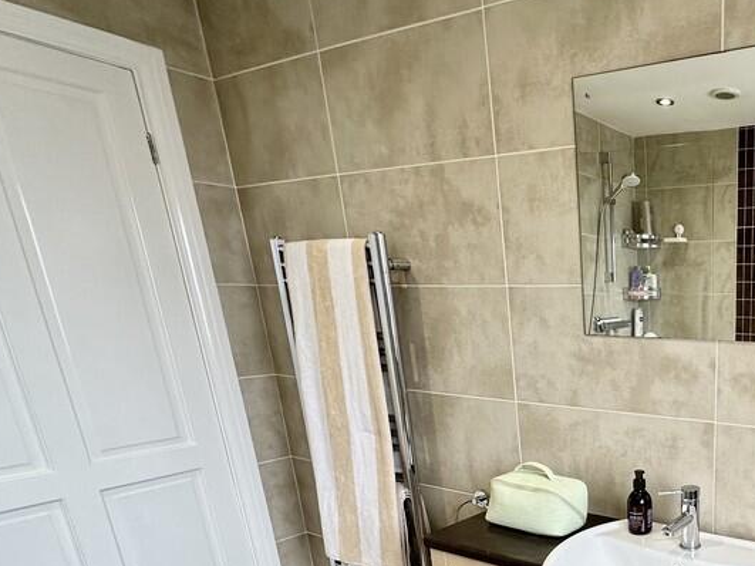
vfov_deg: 47.4
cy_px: 482
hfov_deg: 54.9
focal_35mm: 27
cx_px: 707
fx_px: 589
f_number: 2.2
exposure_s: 1/99
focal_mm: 2.22
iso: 125
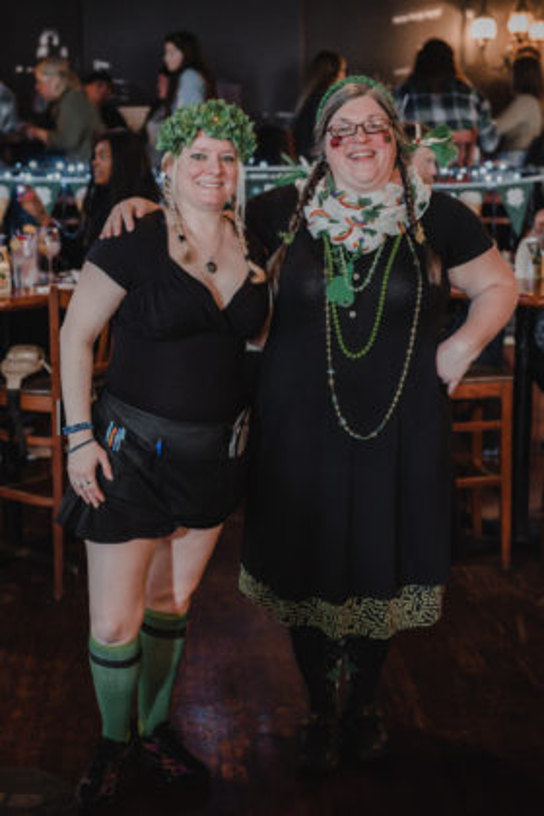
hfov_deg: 27.0
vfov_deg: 39.6
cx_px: 272
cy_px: 408
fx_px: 1133
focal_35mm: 50
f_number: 2.8
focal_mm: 50
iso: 4500
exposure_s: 1/60
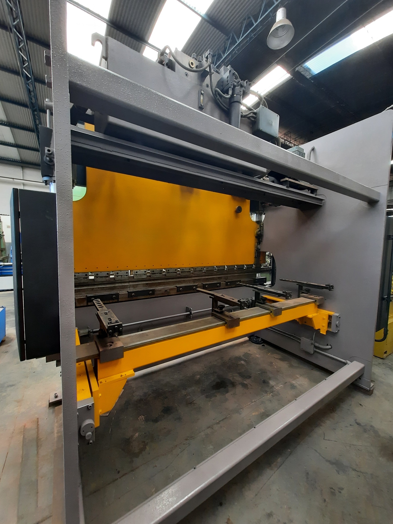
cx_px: 196
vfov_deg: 106.2
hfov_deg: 89.9
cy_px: 262
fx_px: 197
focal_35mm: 13
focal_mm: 1.74
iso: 160
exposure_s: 1/33
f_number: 2.2
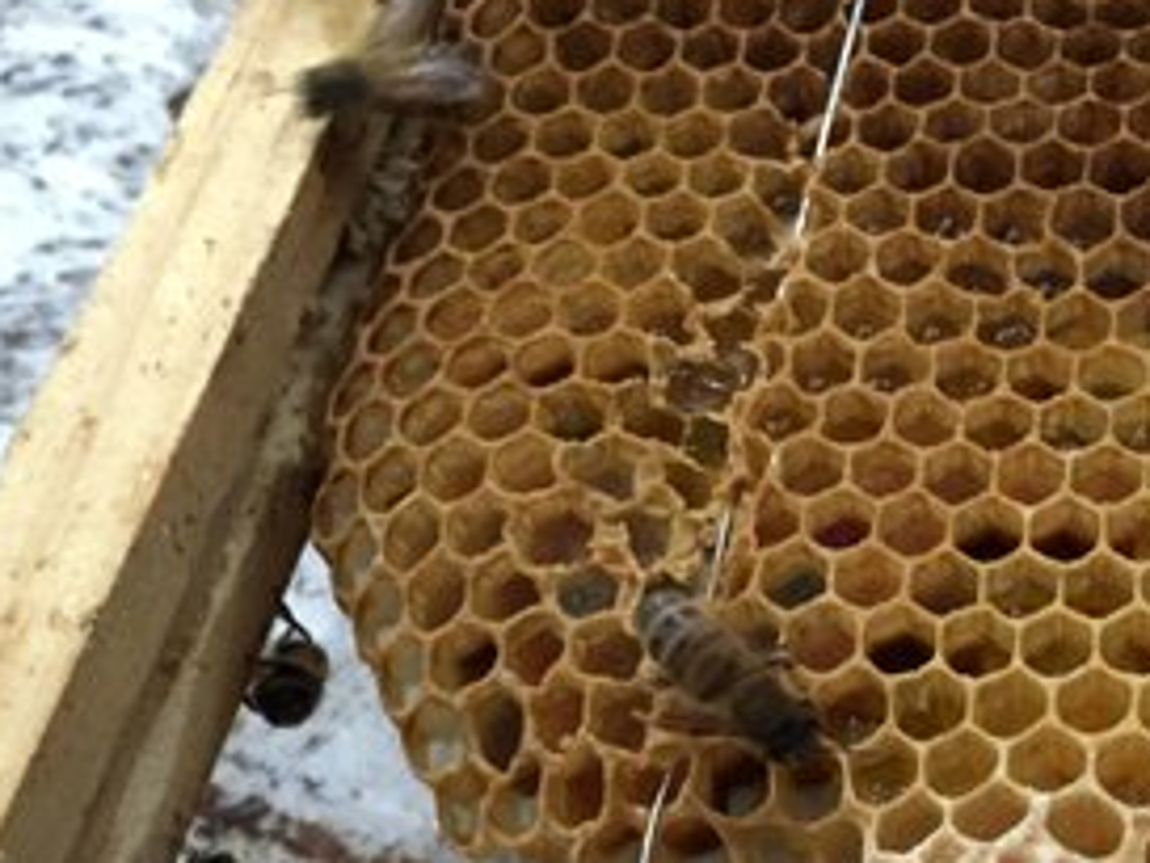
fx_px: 1695
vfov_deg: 28.0
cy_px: 699
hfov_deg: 35.8
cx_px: 973
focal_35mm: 51
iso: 250
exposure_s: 1/17
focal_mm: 4.15
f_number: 2.2
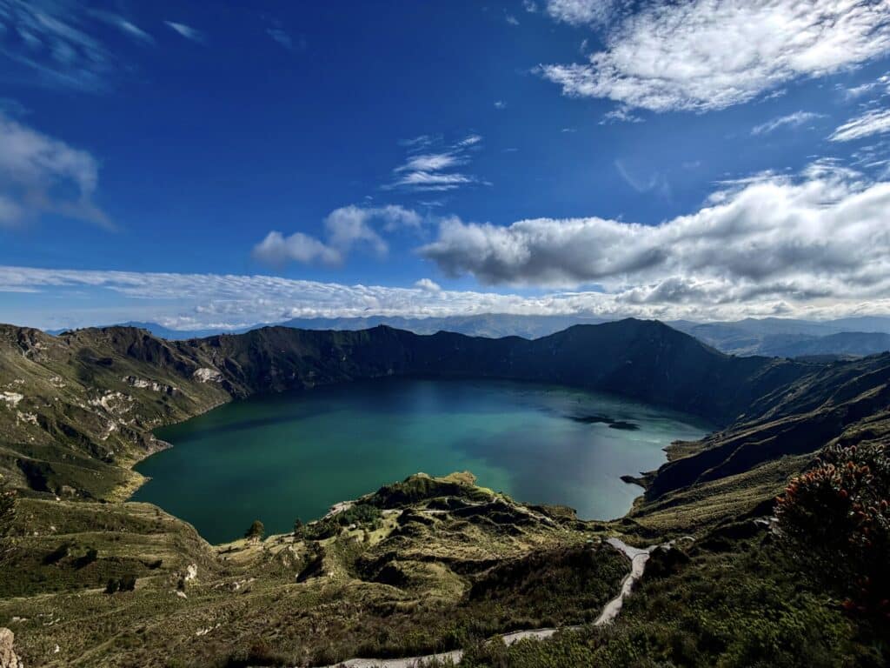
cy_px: 334
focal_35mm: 14
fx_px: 360
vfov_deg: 85.7
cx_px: 445
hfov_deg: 102.1
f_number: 2.2
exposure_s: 1/1464
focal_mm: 2.22
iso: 25
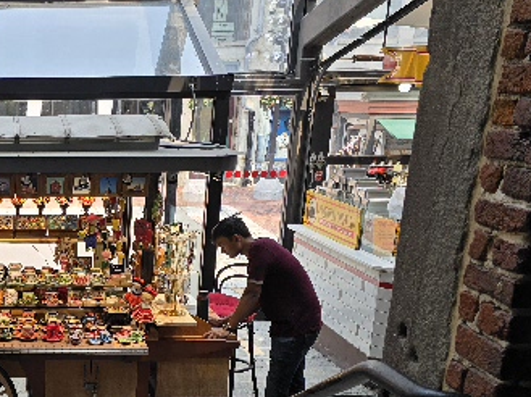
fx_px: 858
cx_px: -45
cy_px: 336
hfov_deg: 30.9
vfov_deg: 25.5
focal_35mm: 56
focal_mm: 6.3
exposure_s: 1/120
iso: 12
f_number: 1.7
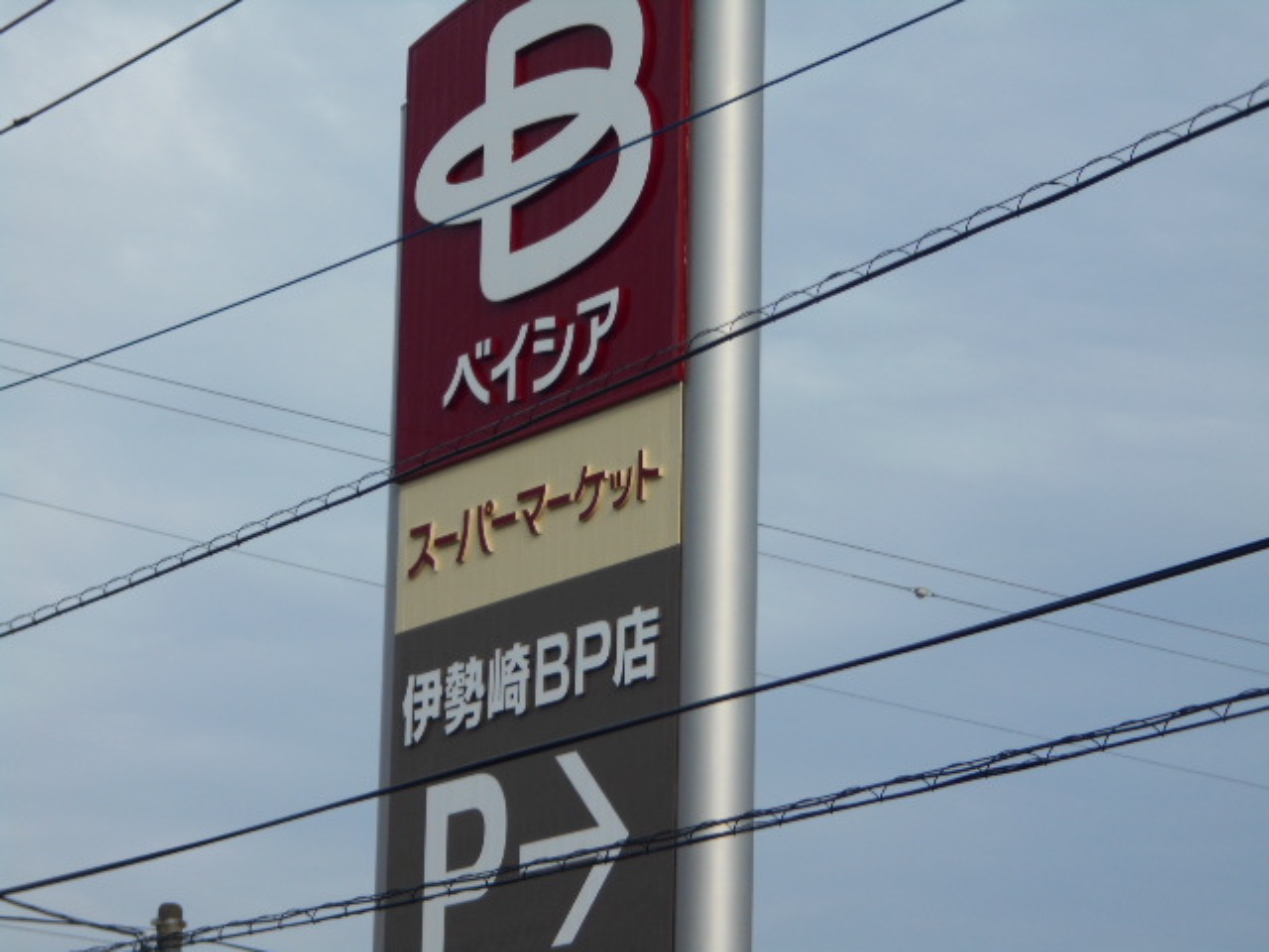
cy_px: 476
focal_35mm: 130
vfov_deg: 11.4
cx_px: 634
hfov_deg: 15.2
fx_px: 4766
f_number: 6.5
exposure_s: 1/250
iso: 80
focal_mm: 23
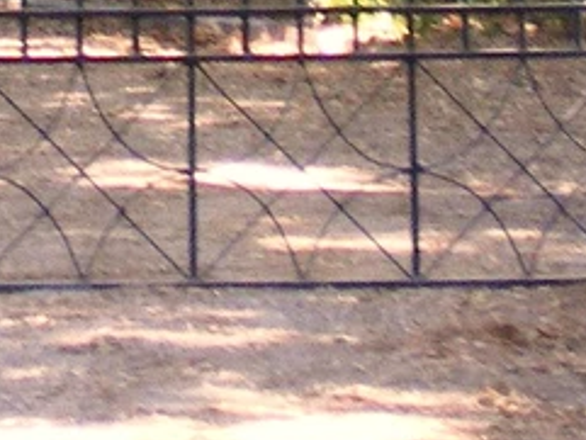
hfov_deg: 9.2
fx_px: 3641
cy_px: -664
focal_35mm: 215
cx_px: 51
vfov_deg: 6.5
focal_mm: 6.3
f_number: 3.1
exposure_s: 1/50
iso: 125
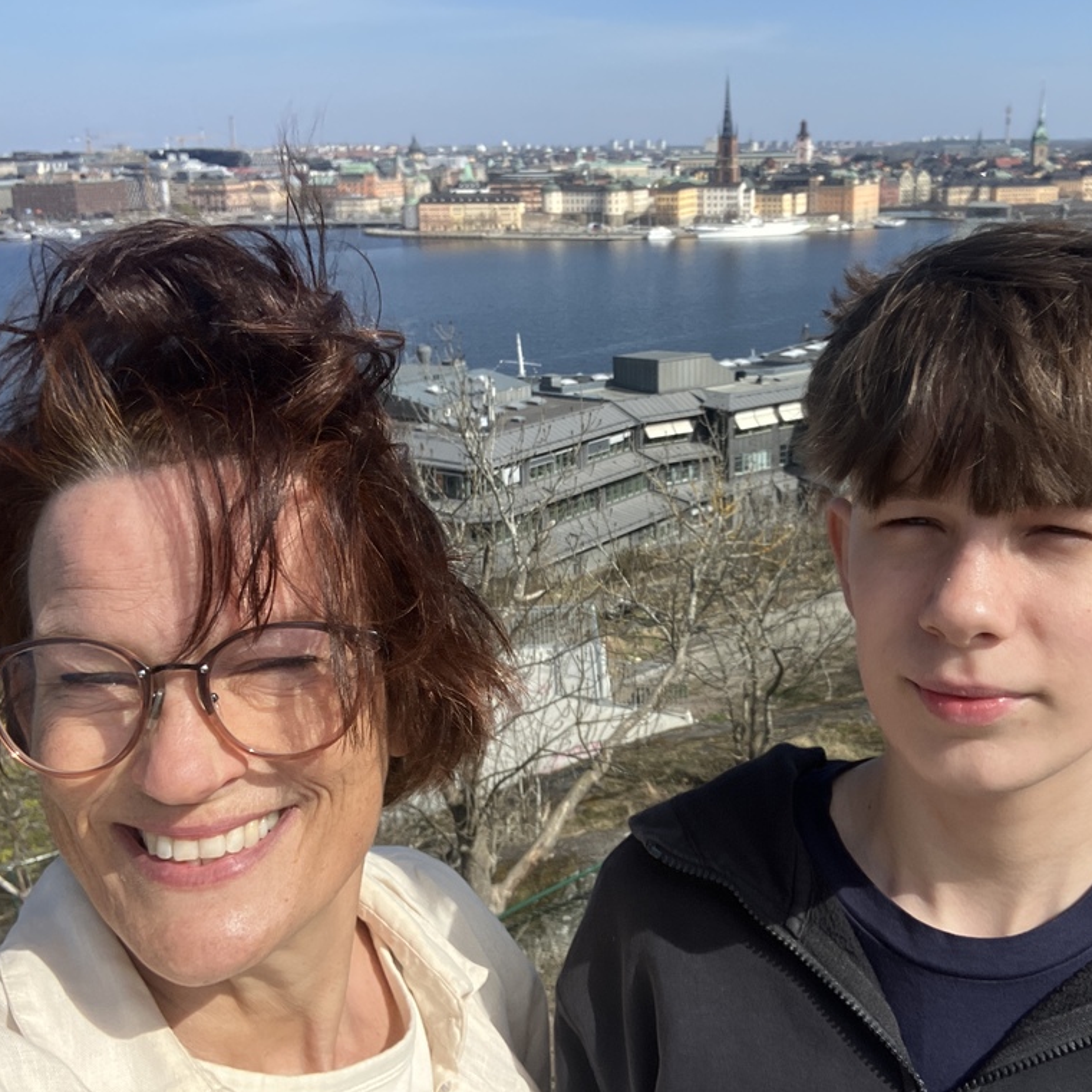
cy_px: 544
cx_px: 670
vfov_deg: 43.9
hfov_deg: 43.6
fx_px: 1356
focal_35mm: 38
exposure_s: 1/1458
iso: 20
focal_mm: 2.87
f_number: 2.2
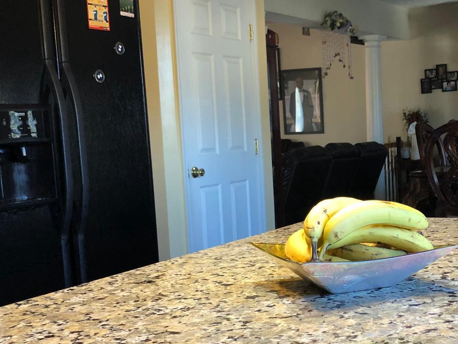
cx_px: 273
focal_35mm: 51
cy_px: 159
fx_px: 675
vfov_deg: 28.6
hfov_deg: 37.3
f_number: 1.8
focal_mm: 3.99
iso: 50
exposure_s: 1/15
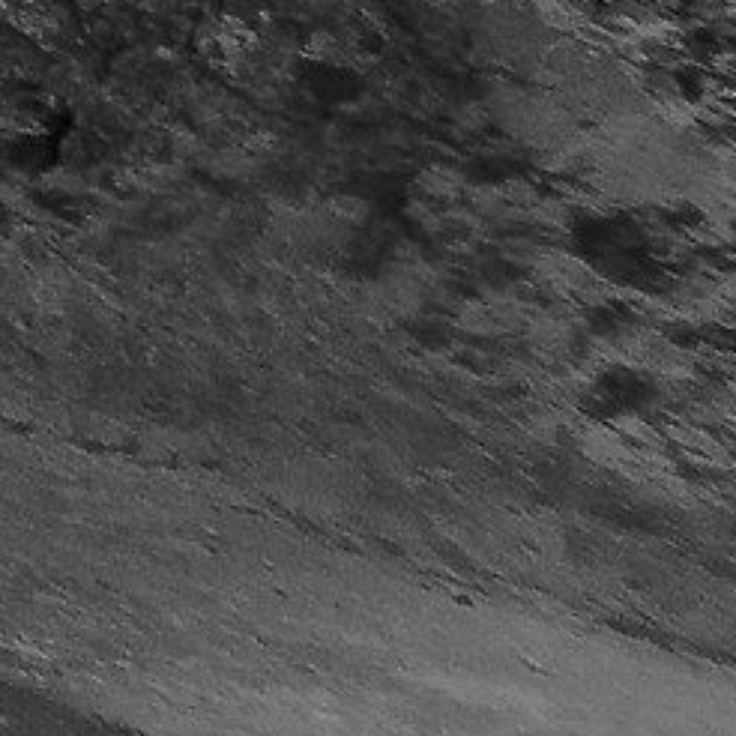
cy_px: -1587
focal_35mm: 174
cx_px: -2453
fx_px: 4186
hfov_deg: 6.9
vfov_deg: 8.3
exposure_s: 1/8
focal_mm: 14
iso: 100
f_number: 4.5
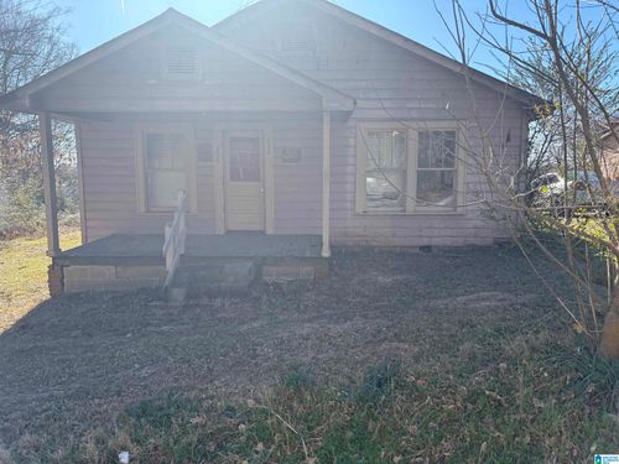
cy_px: 232
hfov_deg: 67.3
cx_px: 310
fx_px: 465
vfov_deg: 53.1
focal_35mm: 26
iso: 64
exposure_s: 1/1706
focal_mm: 5.96
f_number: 1.6
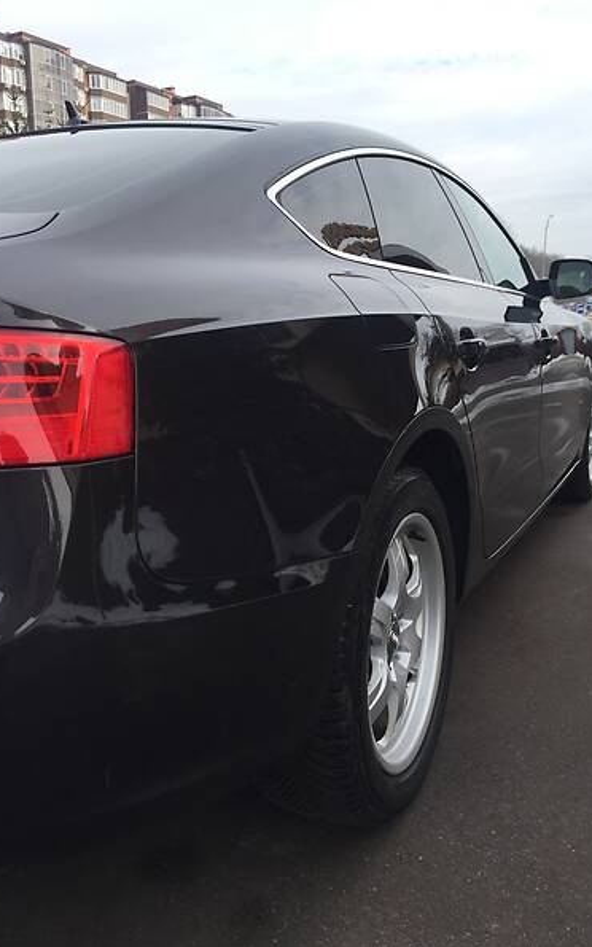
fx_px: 800
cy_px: 476
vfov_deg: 61.2
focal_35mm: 31
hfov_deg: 40.5
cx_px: 258
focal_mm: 4.2
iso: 32
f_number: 2.2
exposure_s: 1/719
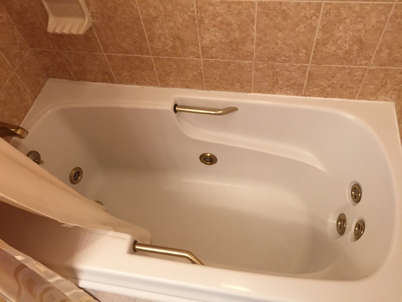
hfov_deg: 61.7
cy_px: 151
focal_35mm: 29
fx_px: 337
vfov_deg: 48.2
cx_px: 201
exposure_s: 1/30
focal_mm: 4.15
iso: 50
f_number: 2.2
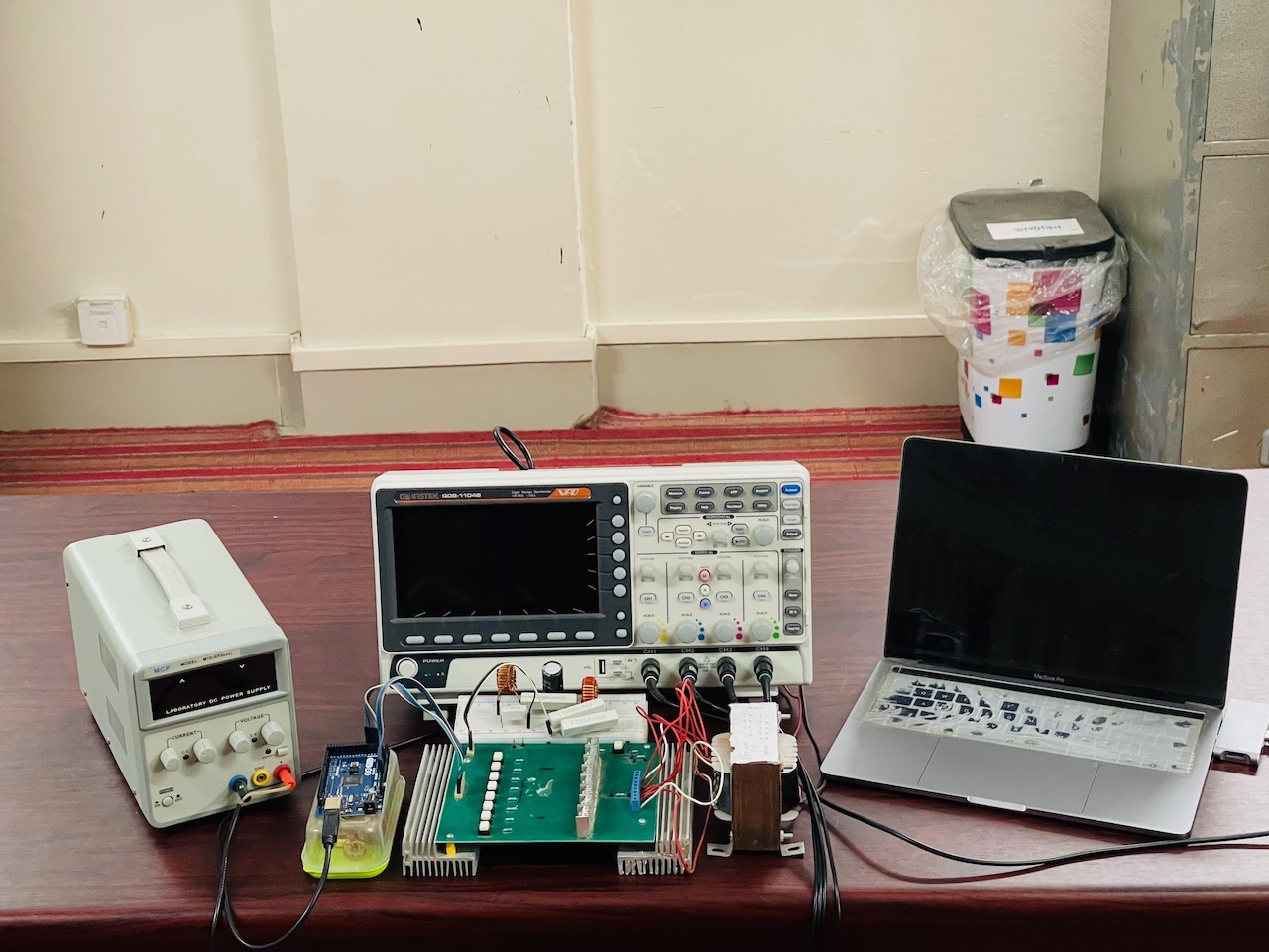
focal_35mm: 64
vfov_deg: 22.9
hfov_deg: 30.3
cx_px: 634
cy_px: 476
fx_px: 2346
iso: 500
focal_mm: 7.5
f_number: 2.2
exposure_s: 1/34
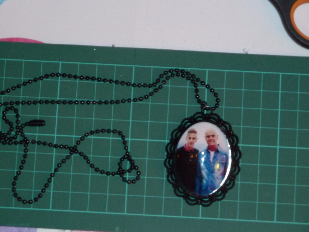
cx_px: 154
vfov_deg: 12.5
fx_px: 1062
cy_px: 116
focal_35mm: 119
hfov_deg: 16.6
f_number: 4.4
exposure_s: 1/80
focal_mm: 19.5
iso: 250
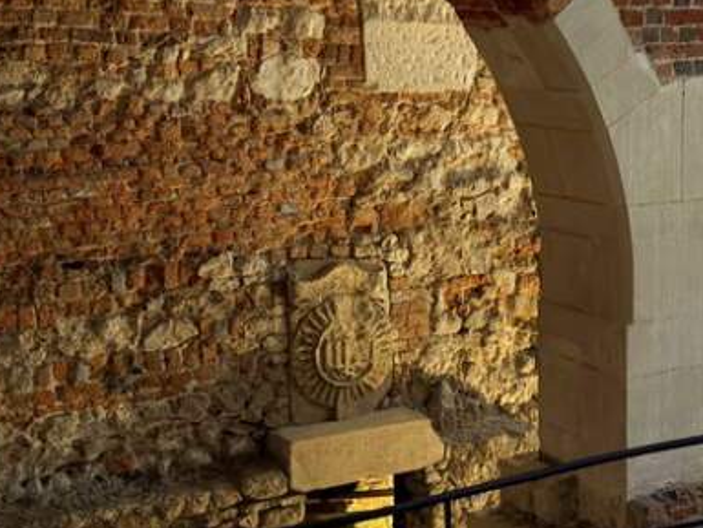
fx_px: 1483
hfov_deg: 26.0
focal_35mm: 73
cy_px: 201
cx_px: 604
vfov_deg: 20.1
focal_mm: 6.76
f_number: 1.78
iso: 640
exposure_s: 1/20
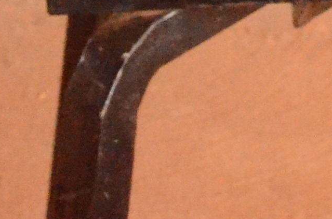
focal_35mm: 324
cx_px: 467
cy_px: -545
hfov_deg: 6.3
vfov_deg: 4.0
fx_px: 2981
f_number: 8
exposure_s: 1/250
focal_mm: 28
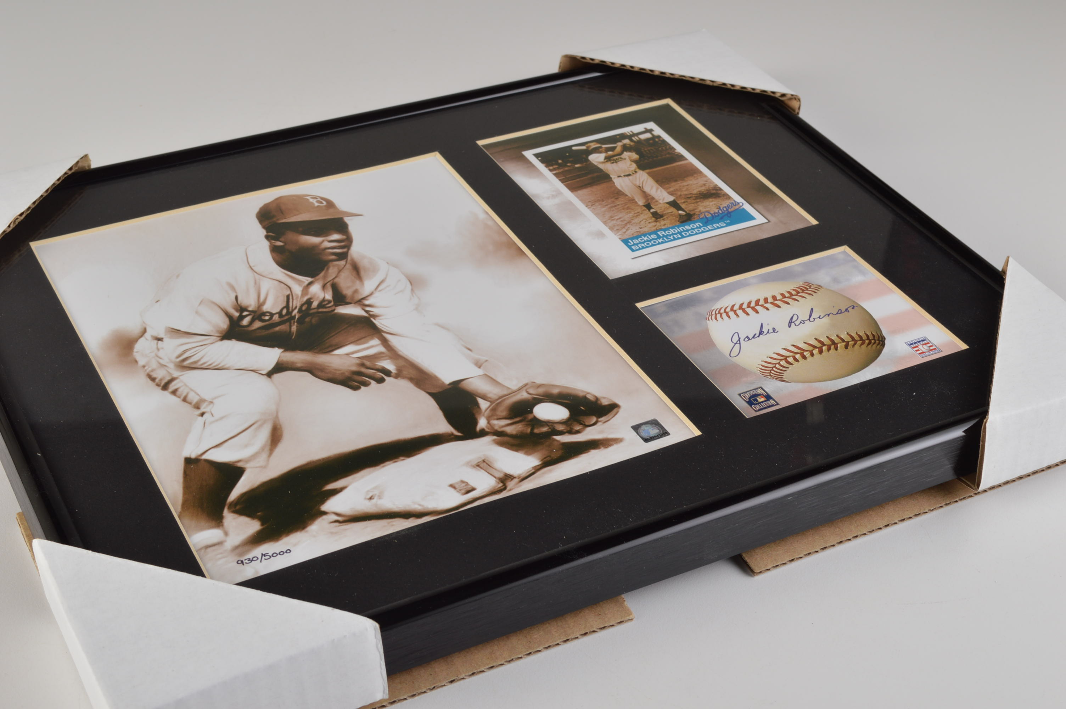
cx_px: 533
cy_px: 354
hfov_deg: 33.4
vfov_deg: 22.6
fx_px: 1775
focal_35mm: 60
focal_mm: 40
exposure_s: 1/125
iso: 100
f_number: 11
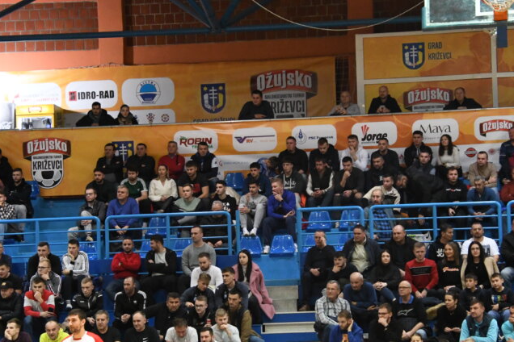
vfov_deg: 10.4
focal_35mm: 132
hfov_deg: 15.5
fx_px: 1885
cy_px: 166
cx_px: 260
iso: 5000
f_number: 6.3
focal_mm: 55
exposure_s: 1/160
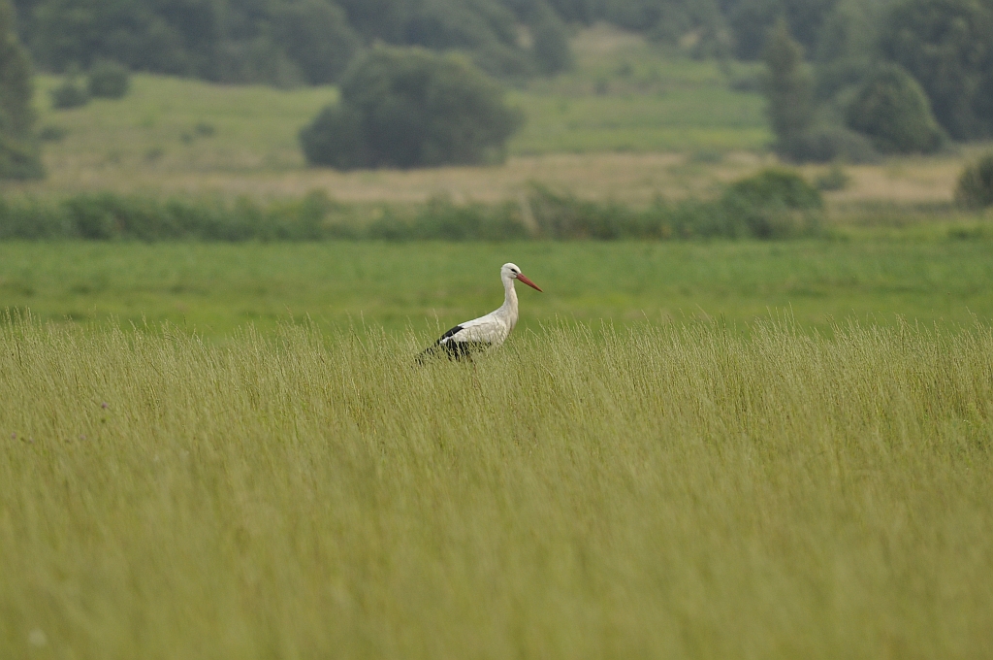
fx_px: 14876
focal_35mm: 540
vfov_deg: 2.5
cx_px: 496
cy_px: 330
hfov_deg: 3.8
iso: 500
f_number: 5.3
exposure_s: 1/500
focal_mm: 360
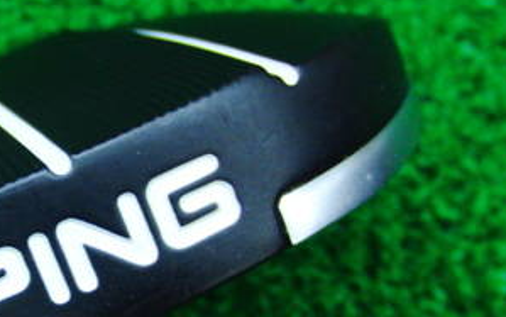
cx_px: 15
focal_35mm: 84
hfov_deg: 23.7
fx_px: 1159
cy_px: 222
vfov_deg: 15.5
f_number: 3.6
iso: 400
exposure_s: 1/30
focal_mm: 6.42
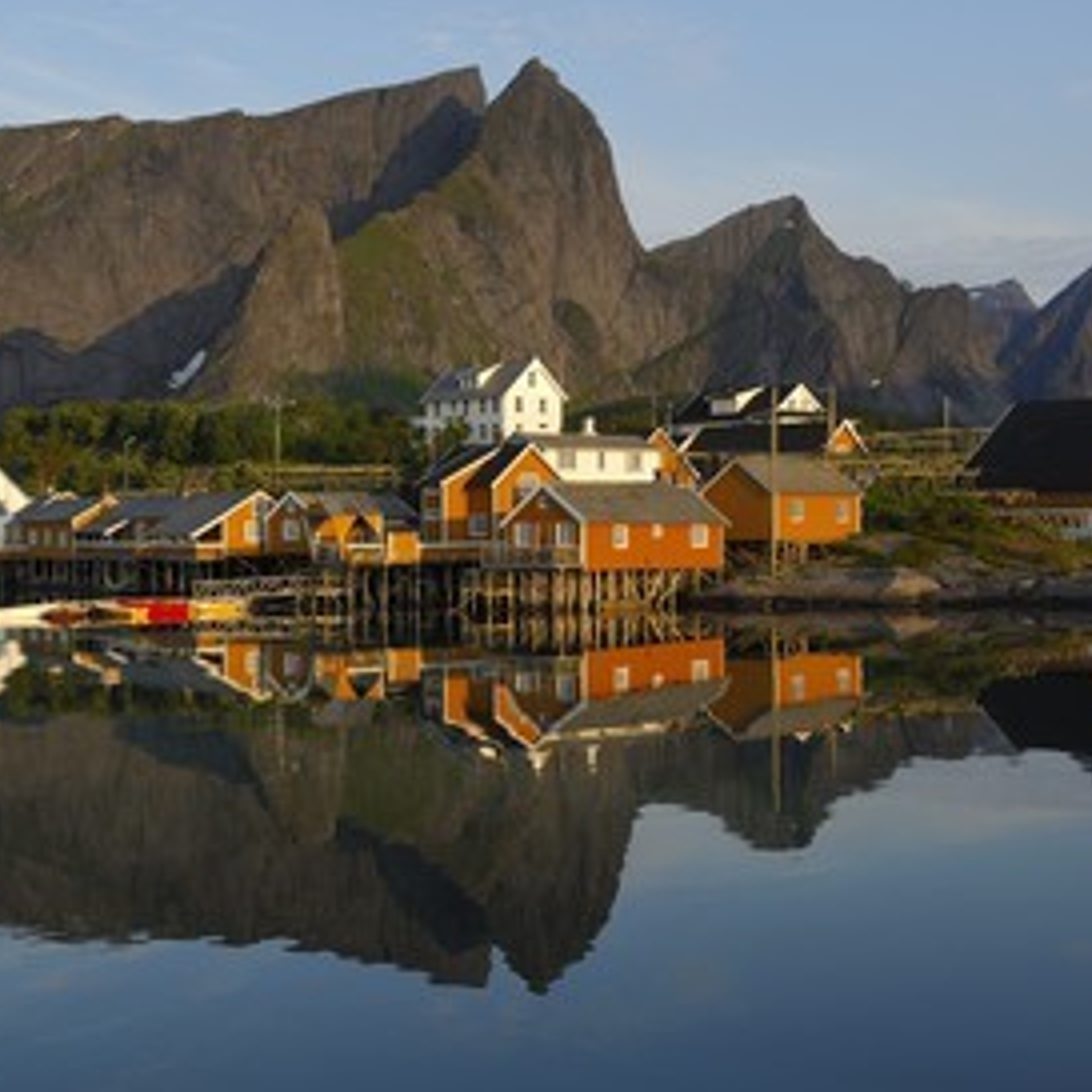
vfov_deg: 31.1
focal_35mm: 55
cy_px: 540
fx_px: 1963
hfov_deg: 31.0
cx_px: 462
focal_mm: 28
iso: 100
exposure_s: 1/160
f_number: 6.7
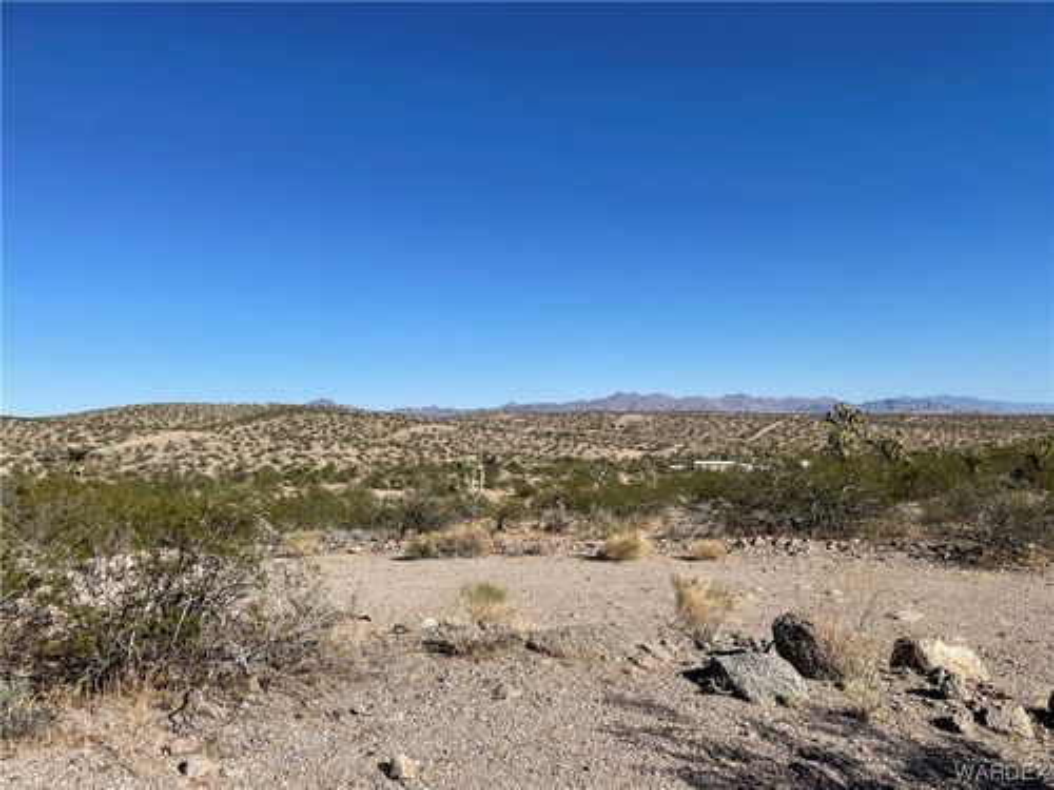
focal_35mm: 26
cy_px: 395
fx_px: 792
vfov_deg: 53.1
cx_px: 527
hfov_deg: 67.3
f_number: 1.6
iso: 32
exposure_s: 1/5051
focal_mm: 4.2
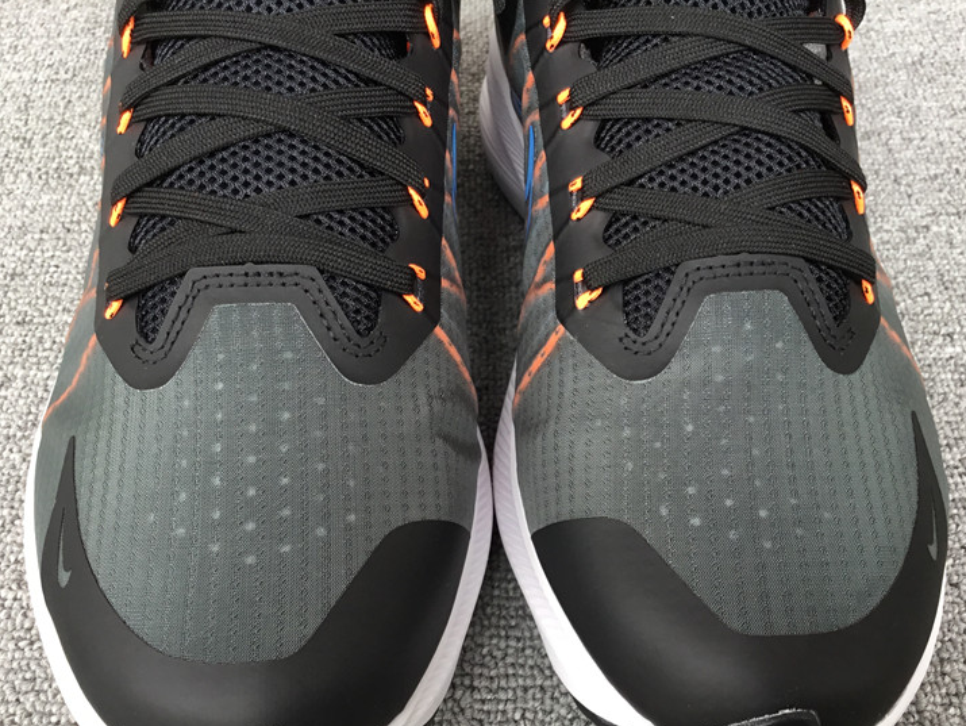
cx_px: 496
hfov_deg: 47.8
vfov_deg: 36.6
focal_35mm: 39
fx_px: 1089
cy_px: 452
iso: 40
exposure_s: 1/100
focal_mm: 3.3
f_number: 2.4
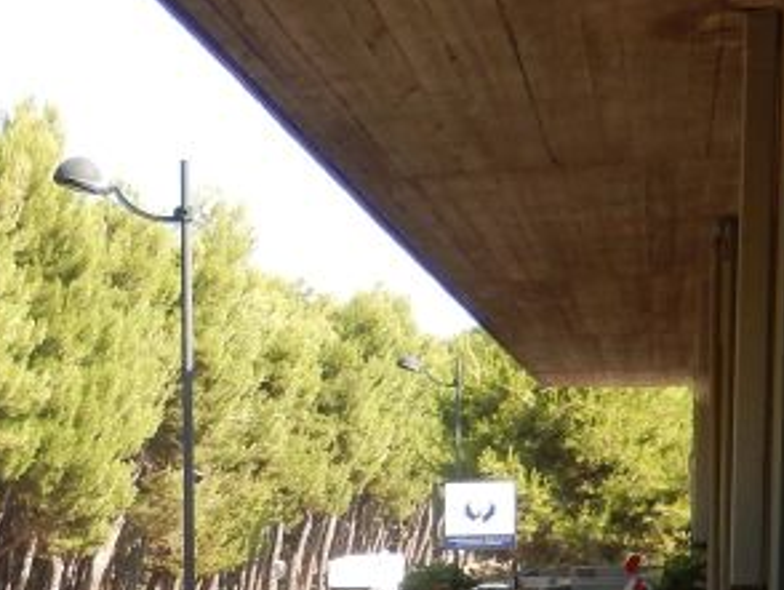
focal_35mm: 87
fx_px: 1972
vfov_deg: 16.3
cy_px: 718
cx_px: -123
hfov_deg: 21.1
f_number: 3.4
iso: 125
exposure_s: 1/250
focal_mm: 4.5
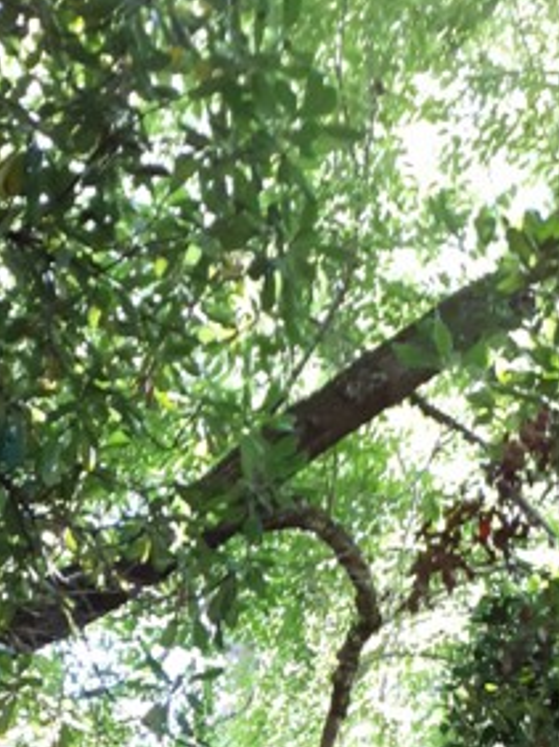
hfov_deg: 20.9
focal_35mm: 69
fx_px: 1488
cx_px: 77
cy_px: 874
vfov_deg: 25.6
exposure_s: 1/50
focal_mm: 3.6
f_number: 1.9
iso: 200
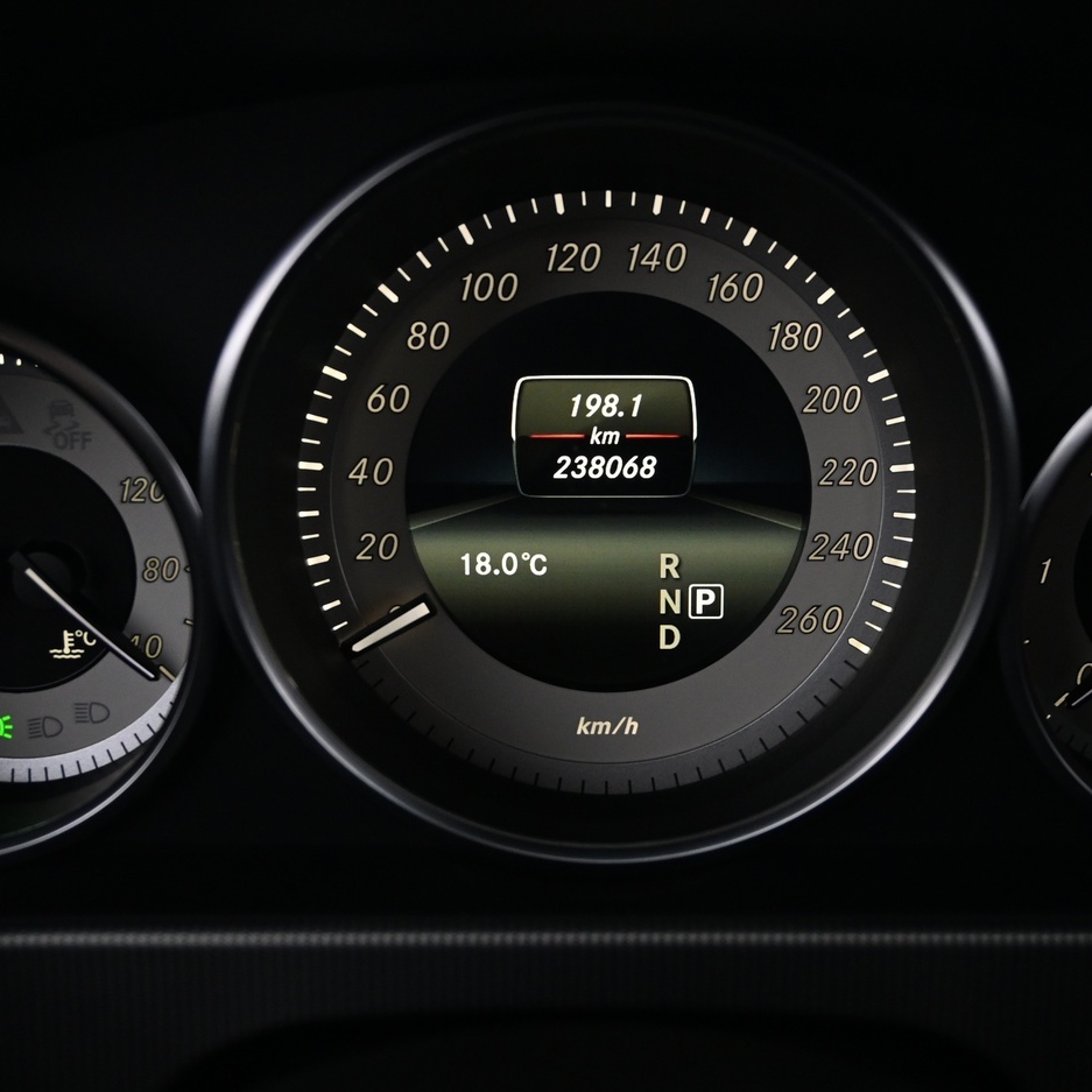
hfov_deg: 35.8
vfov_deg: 35.8
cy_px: 534
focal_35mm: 47
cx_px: 597
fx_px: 1691
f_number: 4
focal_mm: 21.5
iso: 1600
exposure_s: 1/20
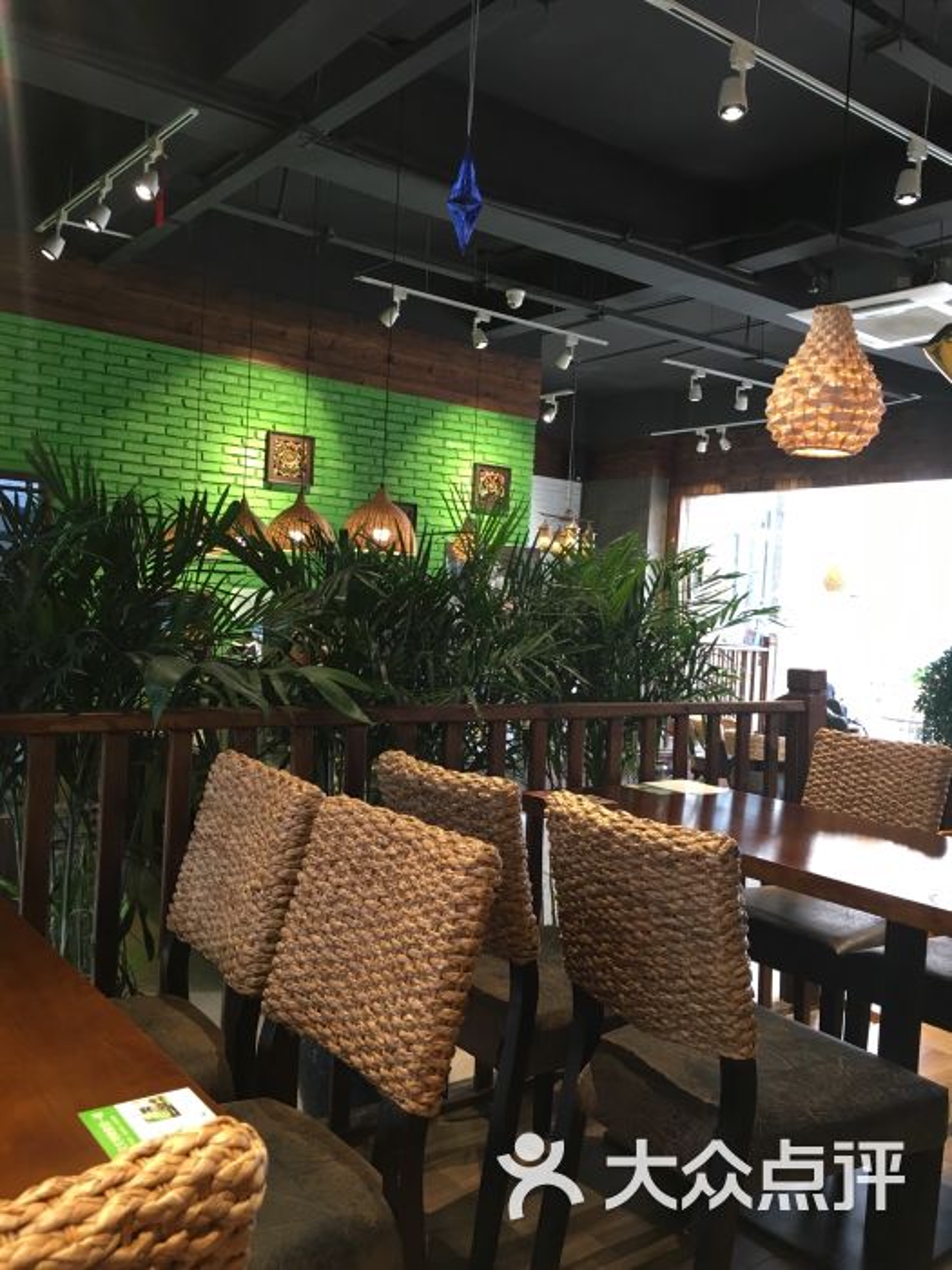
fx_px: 1063
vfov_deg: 61.7
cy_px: 635
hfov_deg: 48.2
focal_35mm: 29
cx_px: 476
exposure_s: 1/33
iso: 125
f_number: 2.2
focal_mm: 4.15
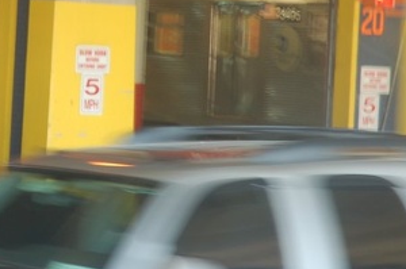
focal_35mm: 277
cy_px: 24
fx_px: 3119
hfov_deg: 7.4
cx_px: 87
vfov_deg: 4.9
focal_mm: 70
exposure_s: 1/10
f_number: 4.5
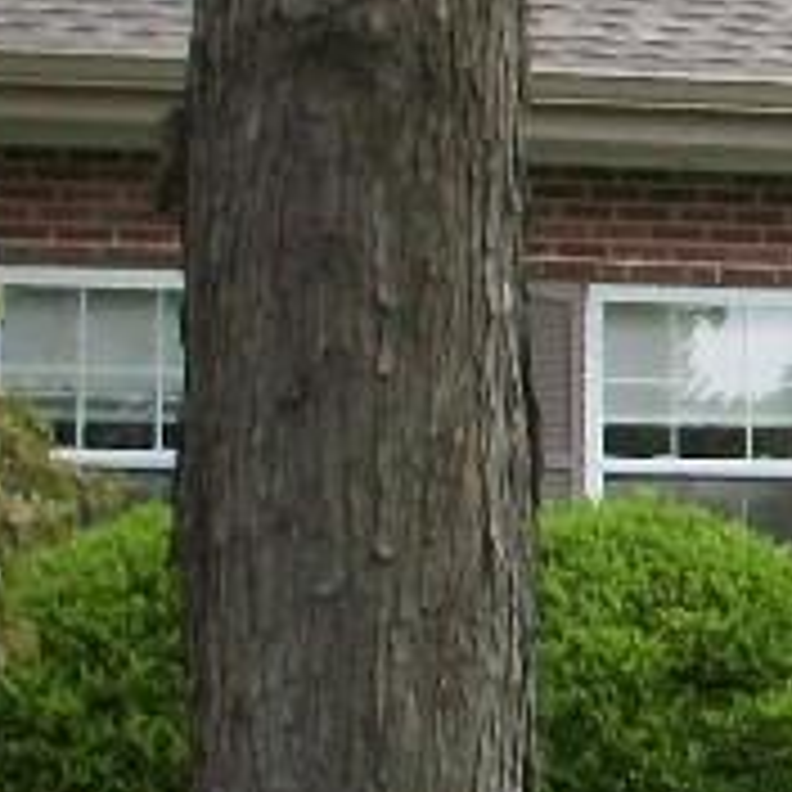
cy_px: 428
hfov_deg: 7.3
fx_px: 5850
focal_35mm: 226
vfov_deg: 7.7
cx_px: 1876
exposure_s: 1/160
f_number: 3.5
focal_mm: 7.8
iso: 264
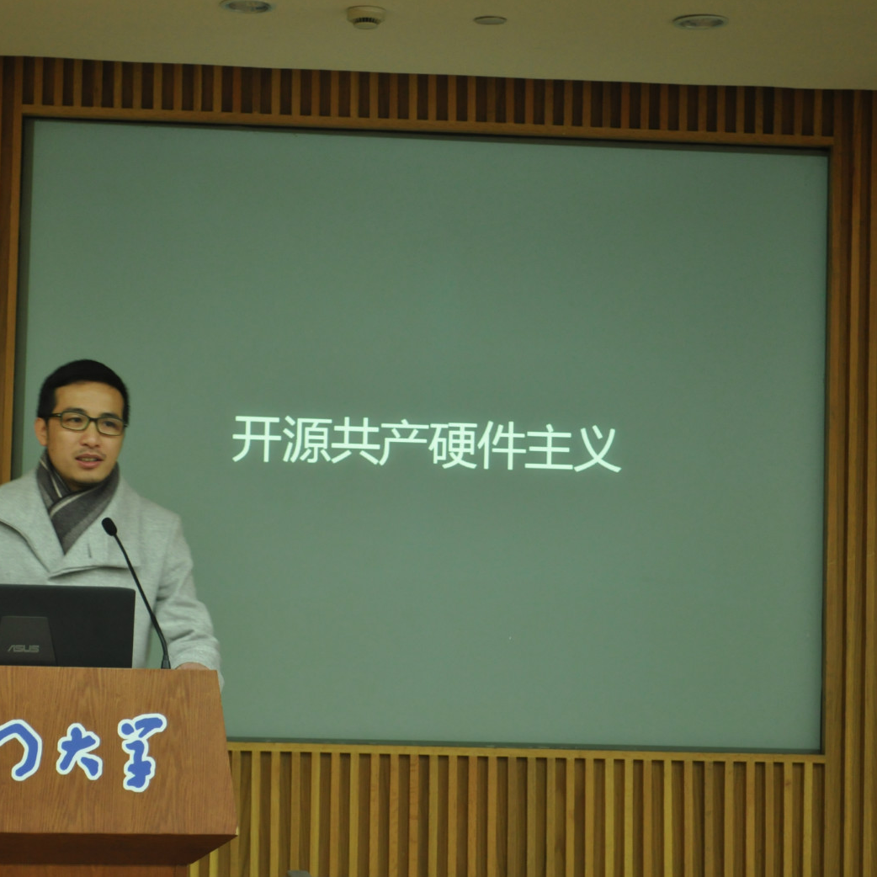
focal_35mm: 86
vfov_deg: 20.2
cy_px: 445
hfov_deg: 20.1
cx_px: 325
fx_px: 2465
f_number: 5.3
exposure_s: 1/13
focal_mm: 44
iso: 800
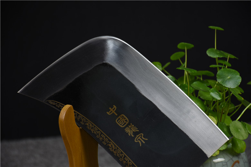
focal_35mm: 168
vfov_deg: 8.2
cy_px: 84
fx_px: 1171
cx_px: 126
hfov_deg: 12.2
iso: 100
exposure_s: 1/15
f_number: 5.6
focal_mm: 112
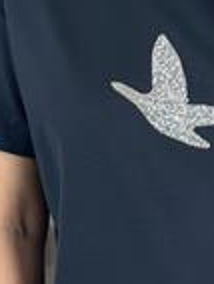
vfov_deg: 11.5
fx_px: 1405
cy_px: 82
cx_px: 192
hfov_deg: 8.7
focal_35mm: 171
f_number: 1.78
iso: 160
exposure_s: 1/60
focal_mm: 6.86
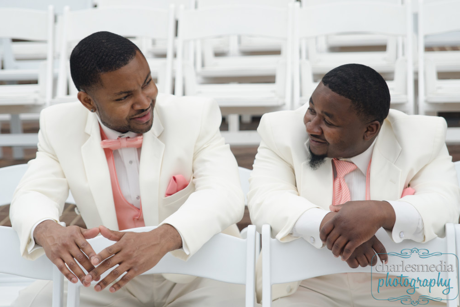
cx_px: 230
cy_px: 153
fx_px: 1355
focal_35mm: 106
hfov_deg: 19.3
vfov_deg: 12.9
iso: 320
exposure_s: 1/1600
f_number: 3.5
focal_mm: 70
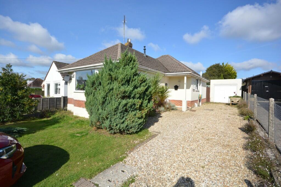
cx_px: 140
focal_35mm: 16
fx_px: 129
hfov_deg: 95.0
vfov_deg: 72.0
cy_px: 94
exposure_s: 1/1250
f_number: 8
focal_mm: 11
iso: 400
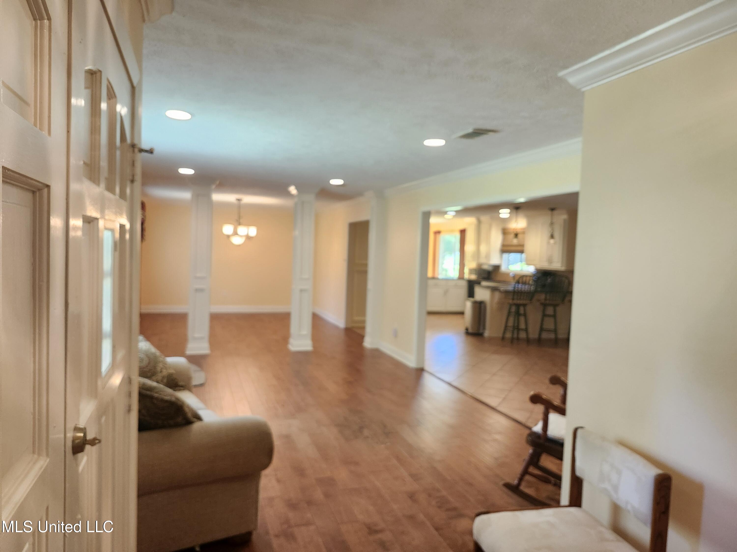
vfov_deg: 58.9
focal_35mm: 23
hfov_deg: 73.9
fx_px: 490
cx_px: 368
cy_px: 276
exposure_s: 1/120
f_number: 1.8
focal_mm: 5.54
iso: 800
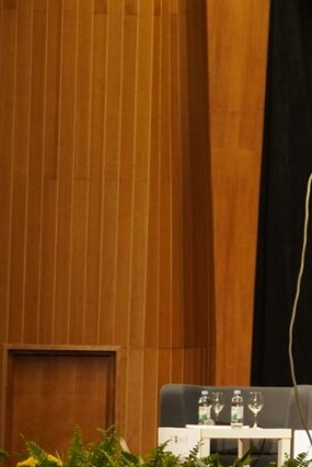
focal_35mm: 140
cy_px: 277
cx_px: 475
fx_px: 1821
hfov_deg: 9.5
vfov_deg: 14.6
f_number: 5.6
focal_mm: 39
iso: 2000
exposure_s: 1/60
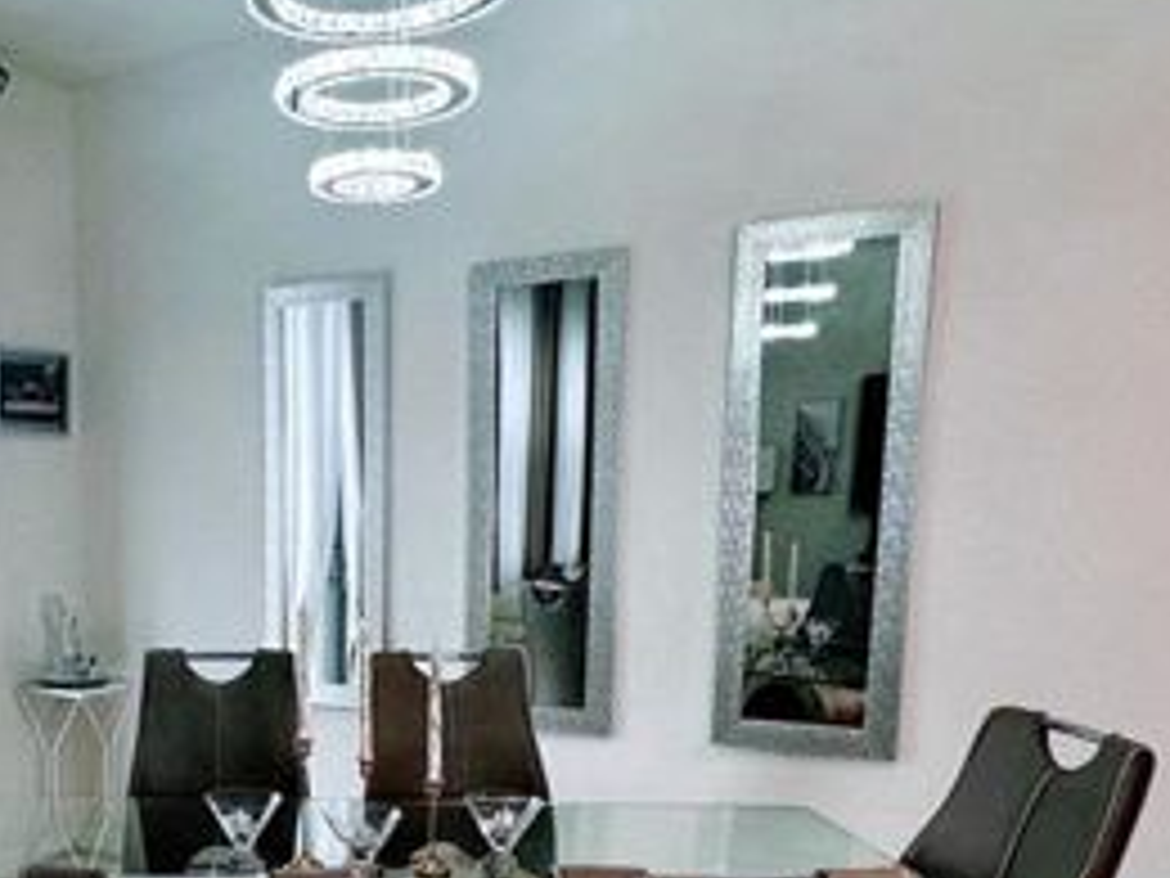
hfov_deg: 44.7
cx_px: 128
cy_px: 689
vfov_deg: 36.6
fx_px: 1284
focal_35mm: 38
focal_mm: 2.22
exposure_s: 1/120
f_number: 2.2
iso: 125
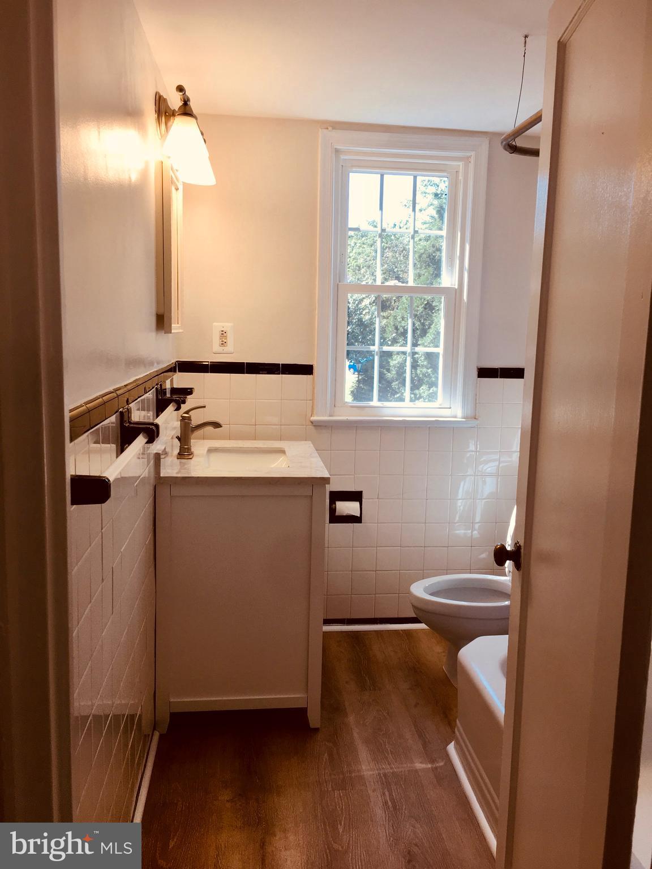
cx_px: 326
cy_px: 434
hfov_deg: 48.2
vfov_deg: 61.7
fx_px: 728
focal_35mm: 29
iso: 32
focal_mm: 4.15
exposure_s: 1/100
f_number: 2.2
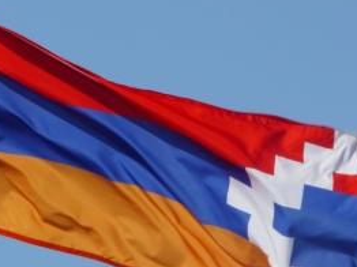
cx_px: 114
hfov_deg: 3.4
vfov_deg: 2.5
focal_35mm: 587
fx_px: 6048
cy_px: 170
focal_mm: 56.4
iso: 100
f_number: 8
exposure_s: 1/400
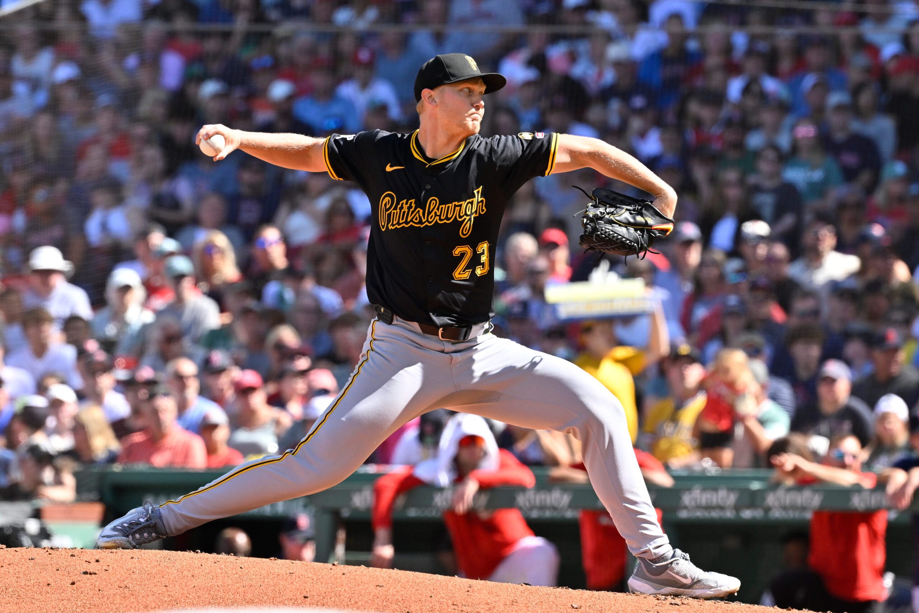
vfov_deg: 3.8
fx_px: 9190
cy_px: 306
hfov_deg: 5.7
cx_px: 460
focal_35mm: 360
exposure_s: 1/2500
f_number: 6.3
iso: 1250
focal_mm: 360
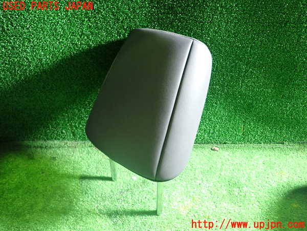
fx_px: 222
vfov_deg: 54.9
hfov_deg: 69.4
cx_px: 154
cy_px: 116
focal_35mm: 25
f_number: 2
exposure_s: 1/30
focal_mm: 4.5
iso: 500
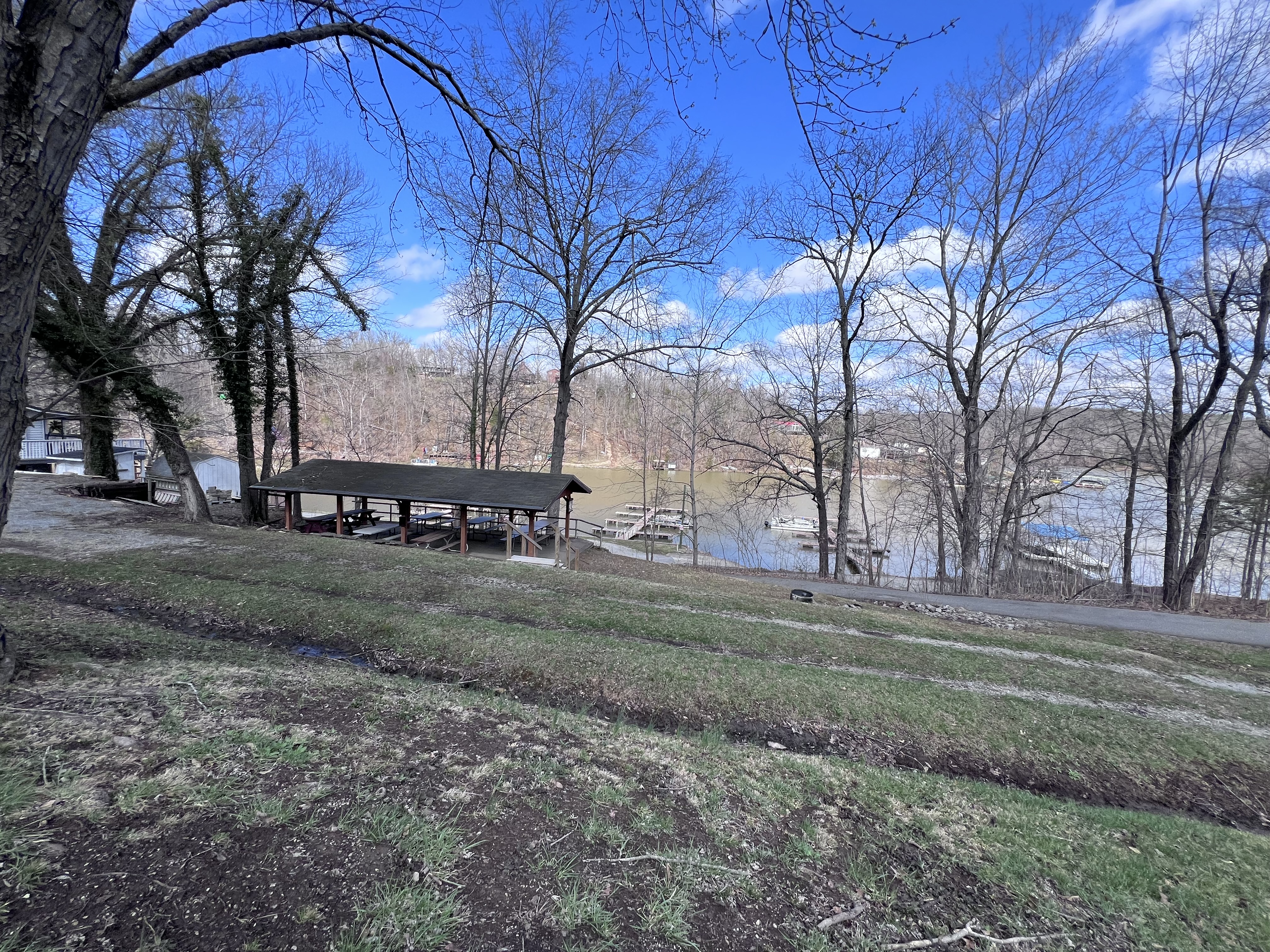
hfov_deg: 106.2
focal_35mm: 13
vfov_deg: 89.9
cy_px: 476
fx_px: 477
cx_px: 635
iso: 32
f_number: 1.8
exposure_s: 1/1064
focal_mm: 1.57
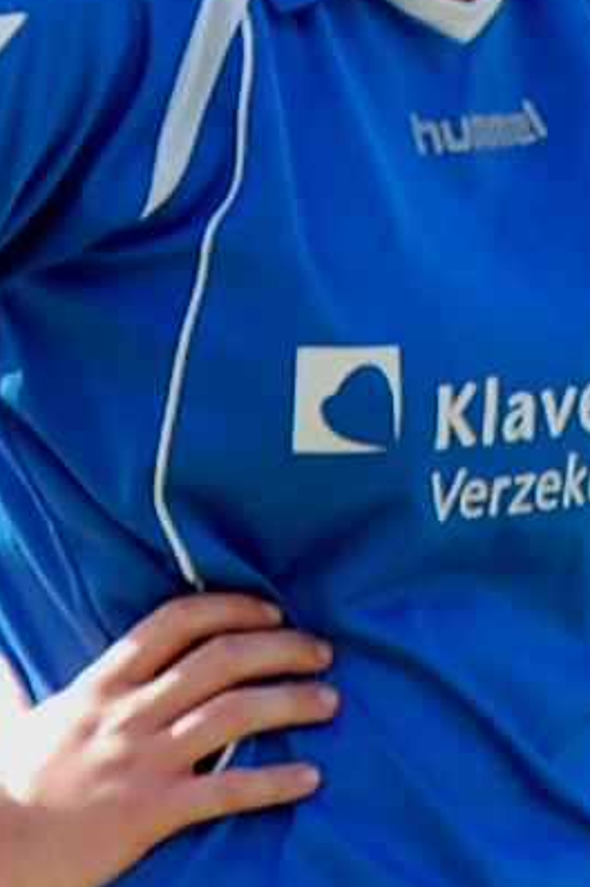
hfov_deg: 2.2
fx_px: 15083
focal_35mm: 613
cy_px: 92
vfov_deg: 3.4
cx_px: 545
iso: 400
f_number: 5.6
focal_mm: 135
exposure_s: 1/500
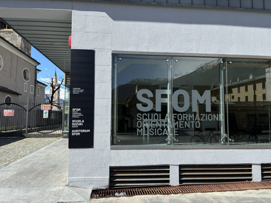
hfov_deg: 67.3
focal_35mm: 26
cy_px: 102
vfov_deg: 53.1
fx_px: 204
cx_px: 136
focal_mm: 5.96
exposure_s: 1/2151
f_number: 1.6
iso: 50
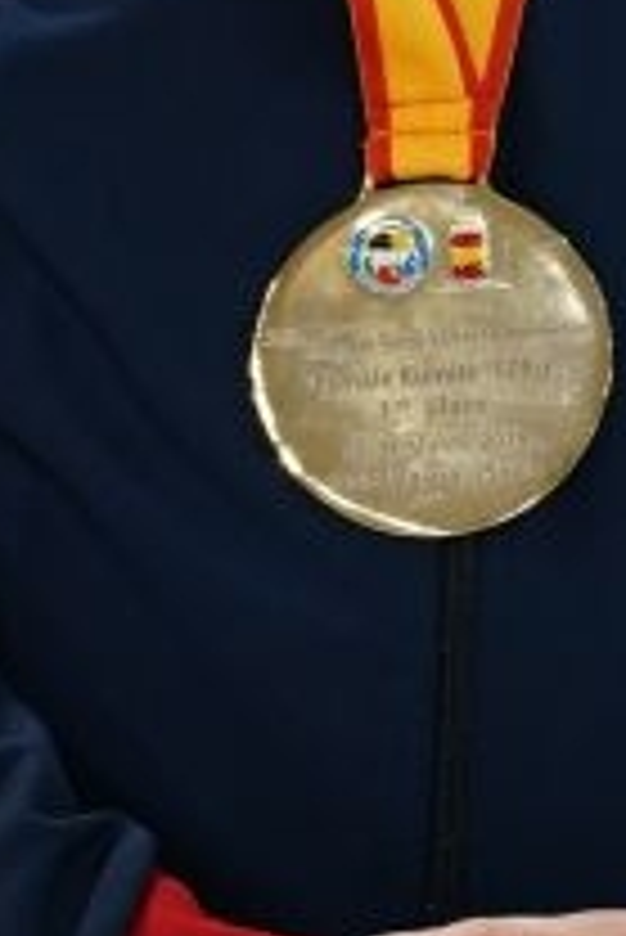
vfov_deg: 1.8
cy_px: -104
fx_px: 29996
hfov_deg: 1.2
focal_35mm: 1152
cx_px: 378
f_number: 2.8
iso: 1000
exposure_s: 1/250
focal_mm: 200
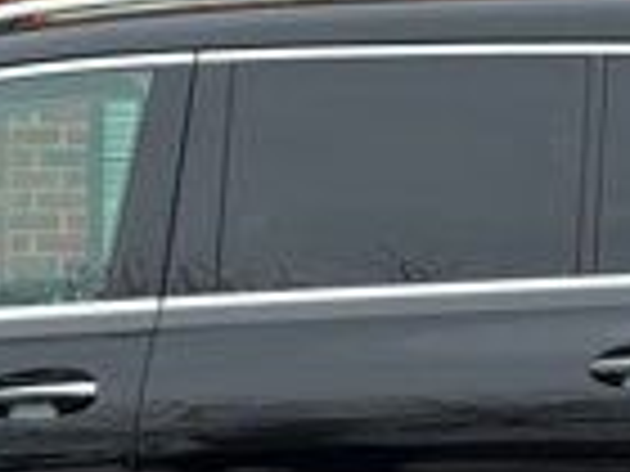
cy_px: 575
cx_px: 117
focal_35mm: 219
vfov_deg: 6.7
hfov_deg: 9.0
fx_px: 3986
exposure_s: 1/197
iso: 50
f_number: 1.78
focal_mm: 6.76
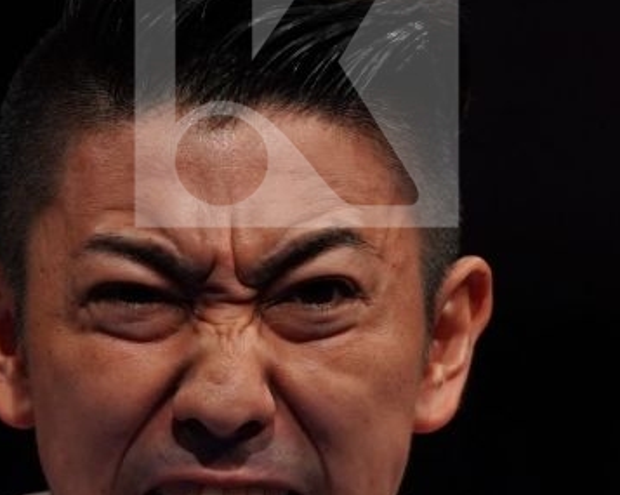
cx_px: 297
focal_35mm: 1894
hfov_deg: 1.0
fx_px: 34726
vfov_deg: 0.8
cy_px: 684
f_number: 2.8
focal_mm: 400
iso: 800
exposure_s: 1/500
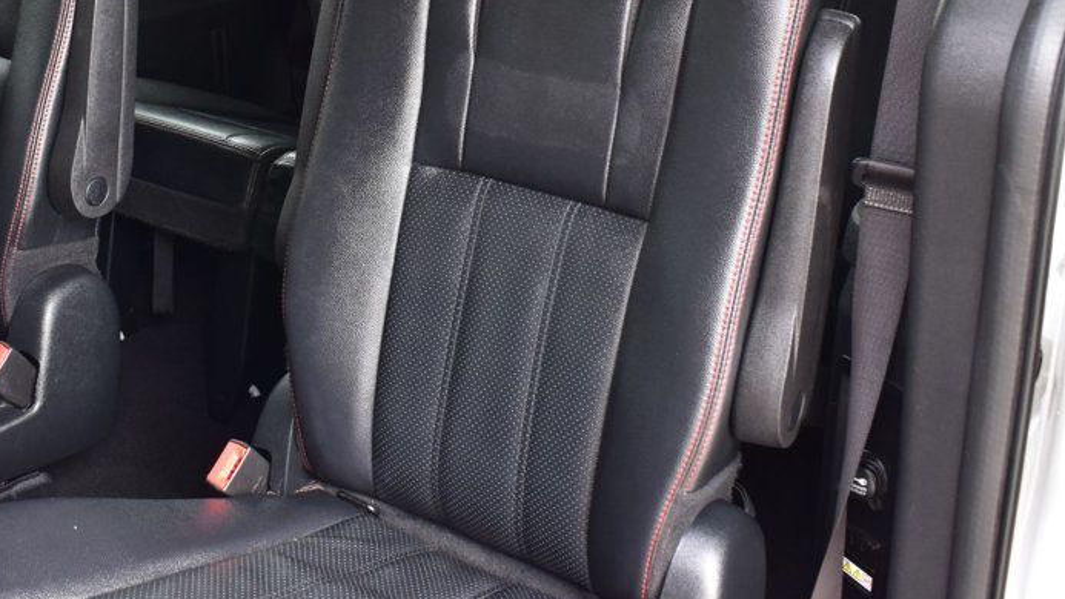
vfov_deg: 24.1
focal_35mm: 49
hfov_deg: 42.2
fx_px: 1378
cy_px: 104
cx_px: 455
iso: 560
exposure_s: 1/15
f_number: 6.3
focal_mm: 21
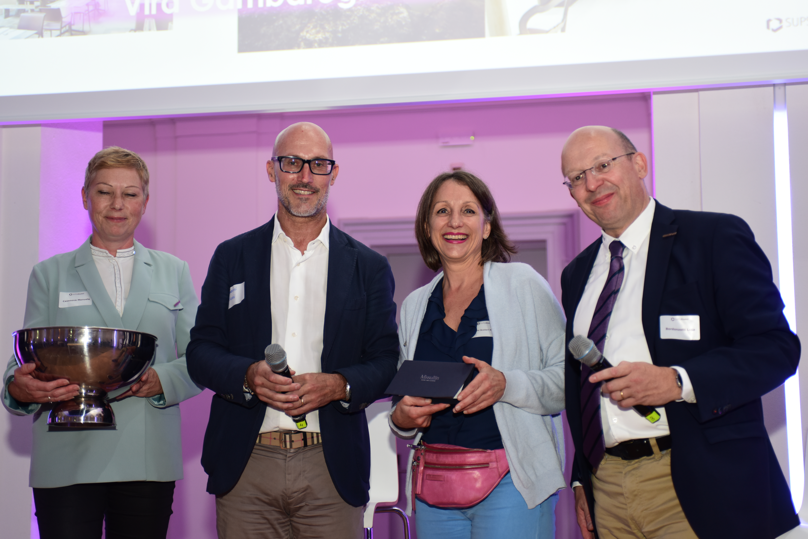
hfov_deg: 35.6
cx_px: 404
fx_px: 1257
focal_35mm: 56
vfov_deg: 24.2
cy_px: 270
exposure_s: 1/80
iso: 500
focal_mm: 56
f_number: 2.8
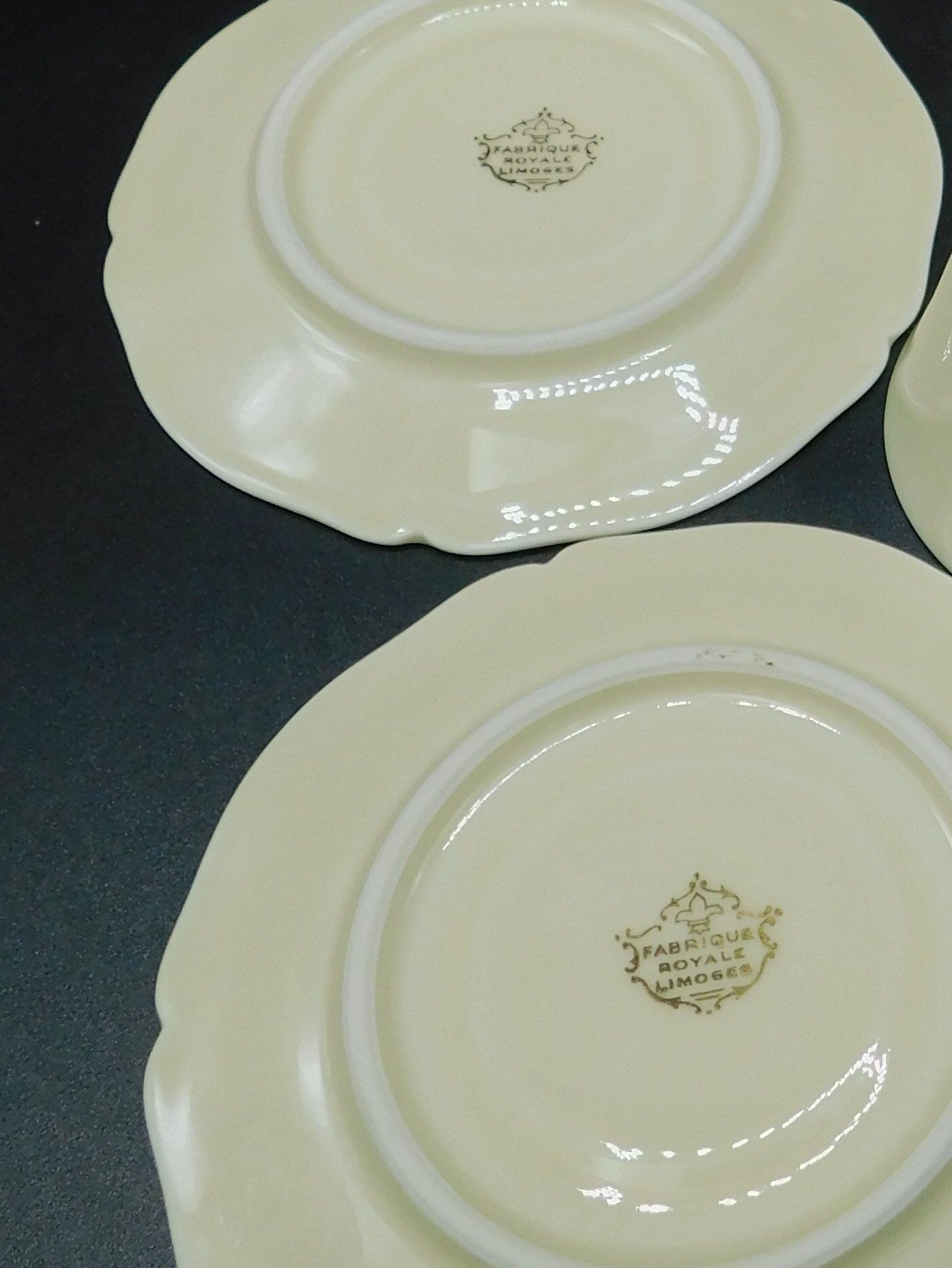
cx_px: 1107
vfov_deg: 33.0
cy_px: 286
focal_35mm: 57
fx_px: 2089
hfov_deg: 23.7
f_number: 3
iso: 125
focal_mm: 4
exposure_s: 1/250
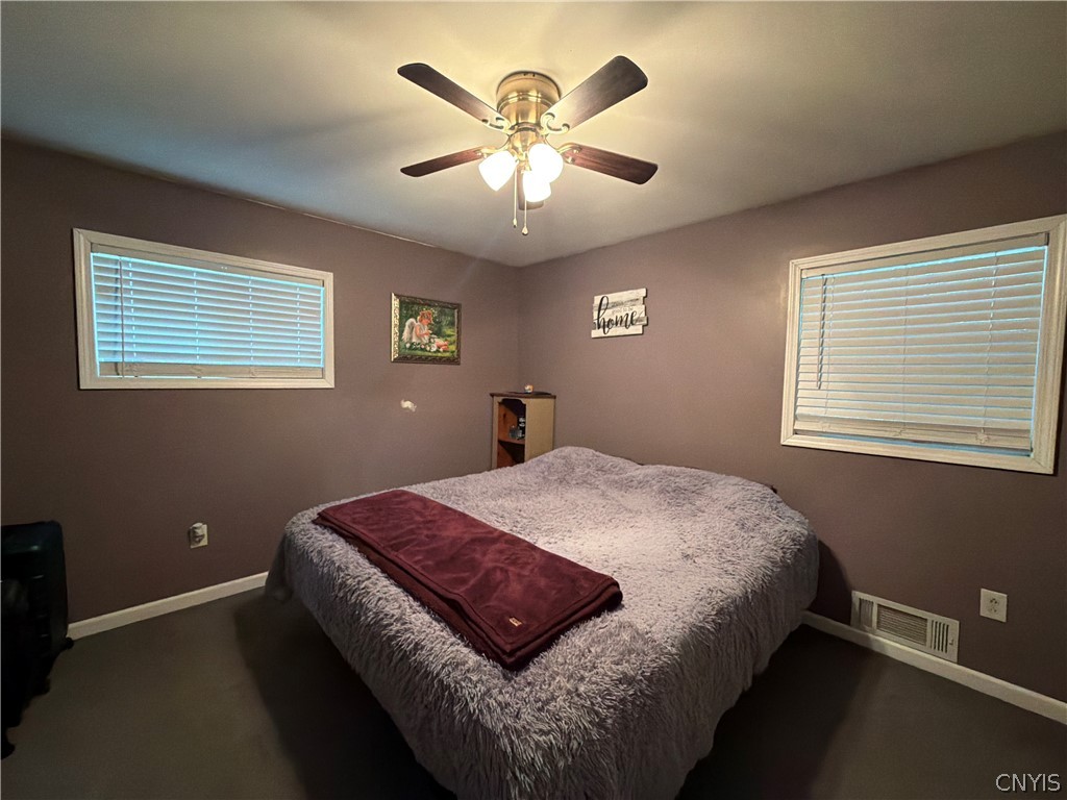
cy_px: 400
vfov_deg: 85.7
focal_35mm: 14
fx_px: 432
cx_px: 534
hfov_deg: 102.1
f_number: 2.2
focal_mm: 2.22
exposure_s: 1/60
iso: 800
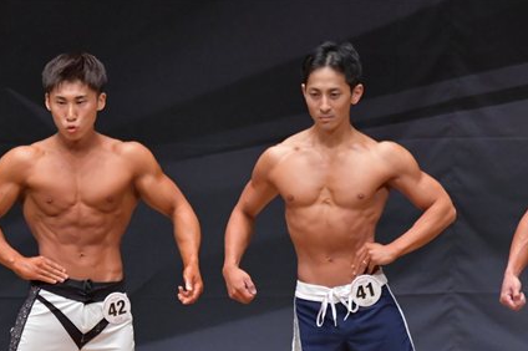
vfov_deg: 2.8
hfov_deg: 4.2
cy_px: 316
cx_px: 75
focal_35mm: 494
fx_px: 7240
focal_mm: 180
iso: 6400
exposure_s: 1/400
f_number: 5.6
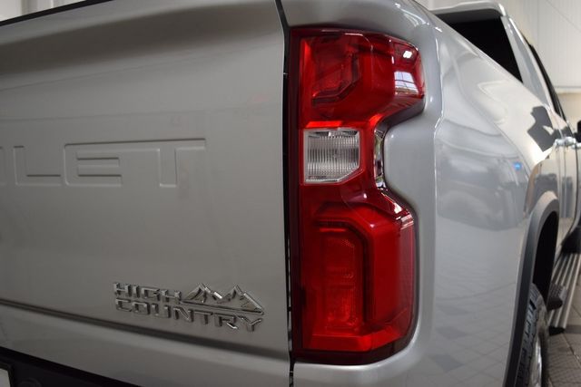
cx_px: 290
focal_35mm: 33
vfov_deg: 40.0
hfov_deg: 57.2
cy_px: 194
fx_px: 533
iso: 560
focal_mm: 22
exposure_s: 1/60
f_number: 4
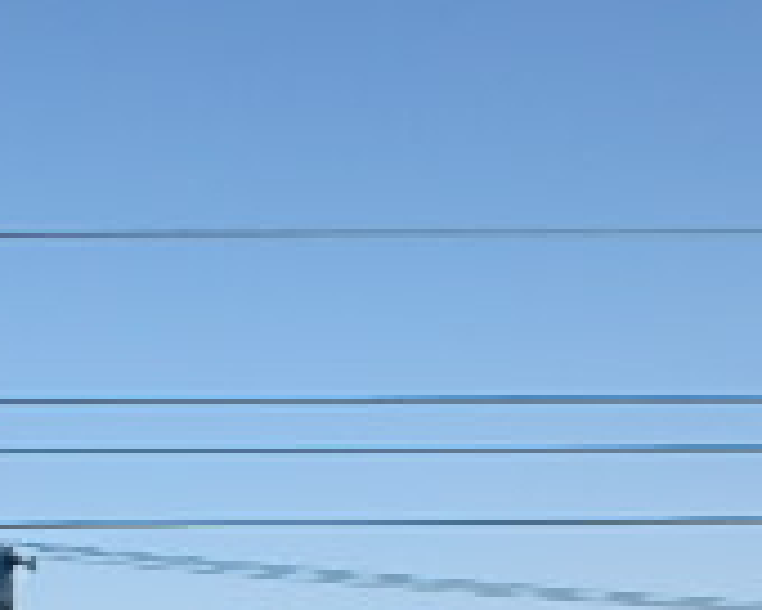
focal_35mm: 77
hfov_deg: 24.7
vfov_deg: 18.5
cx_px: 439
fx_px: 1737
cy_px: 789
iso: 125
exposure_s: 1/640
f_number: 6
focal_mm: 3.7
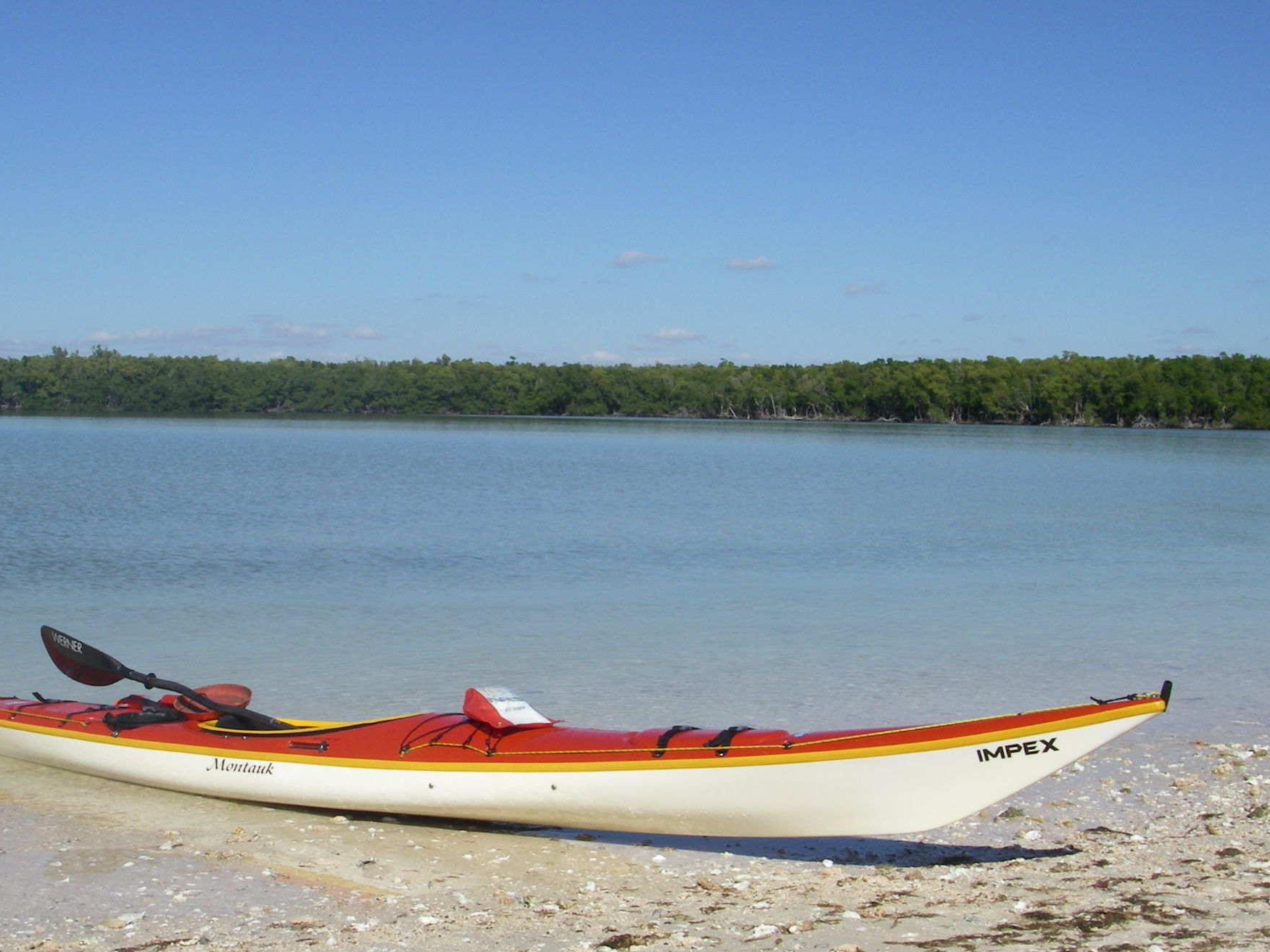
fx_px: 1834
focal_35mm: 50
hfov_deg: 37.9
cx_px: 469
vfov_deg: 29.0
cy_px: 563
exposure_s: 1/320
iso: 64
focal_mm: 6.3
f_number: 6.6
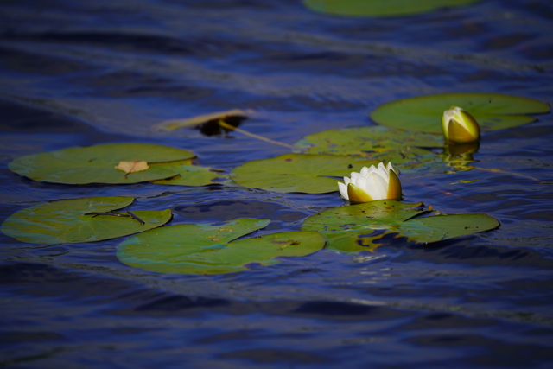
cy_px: 184
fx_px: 9218
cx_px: 276
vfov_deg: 2.3
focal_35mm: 600
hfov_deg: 3.4
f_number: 6.3
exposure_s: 1/1000
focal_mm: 600
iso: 160
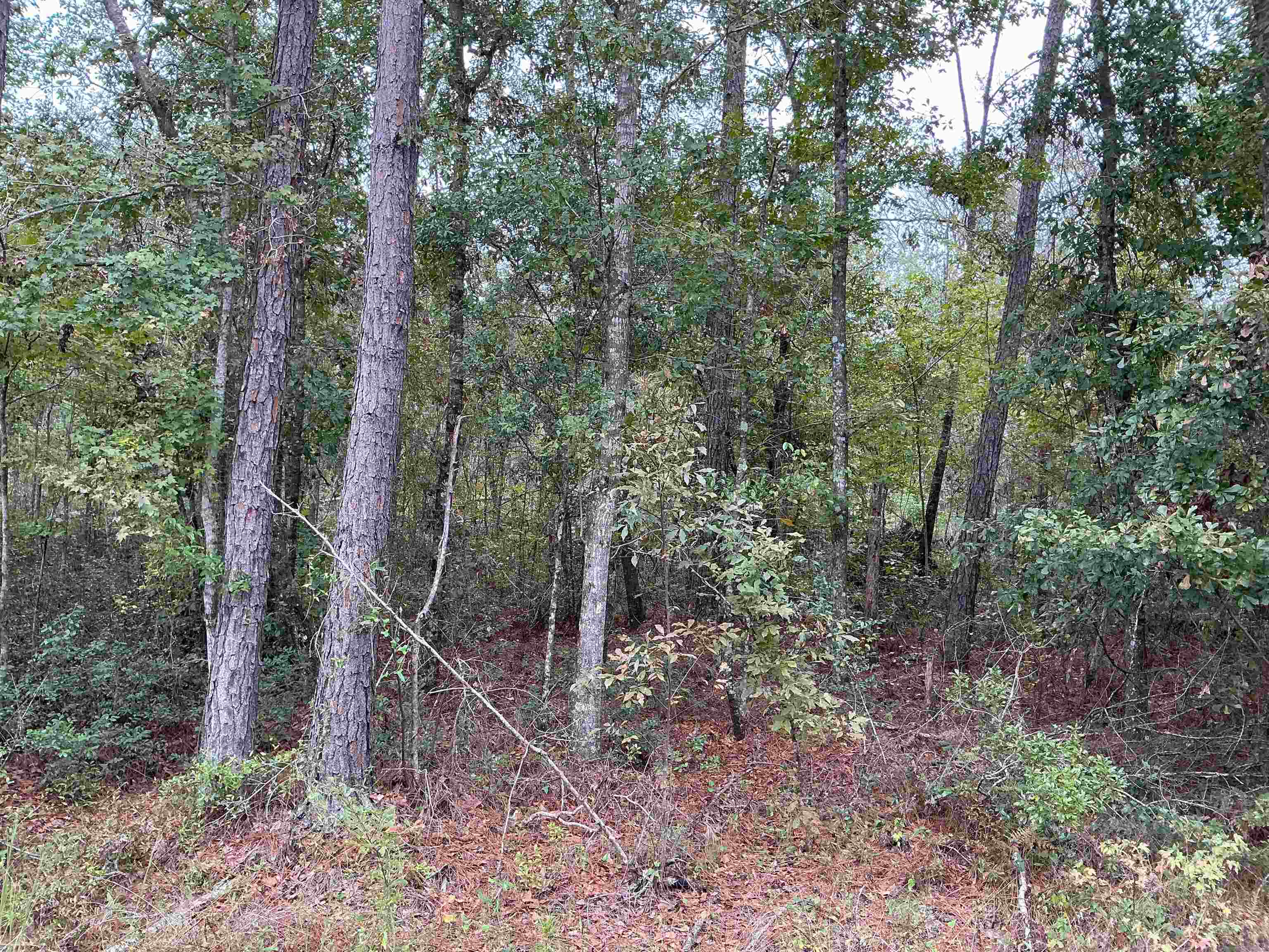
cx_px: 634
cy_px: 476
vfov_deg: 48.2
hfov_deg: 61.7
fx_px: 1063
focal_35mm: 29
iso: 50
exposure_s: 1/120
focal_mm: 3
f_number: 1.8
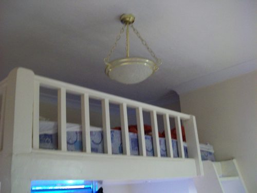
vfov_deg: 39.7
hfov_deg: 51.4
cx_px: 128
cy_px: 96
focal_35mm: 36
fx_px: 267
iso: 200
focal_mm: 6
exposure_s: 1/8
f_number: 2.7
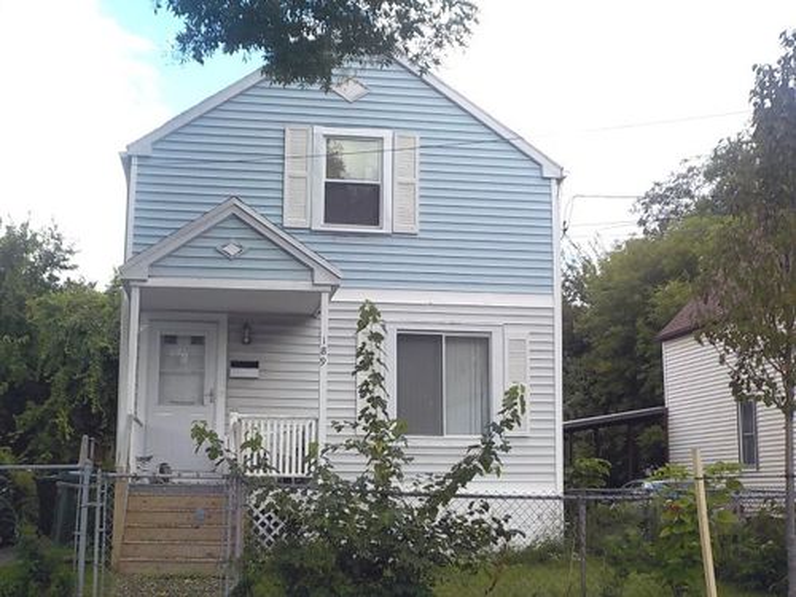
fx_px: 1081
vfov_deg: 30.9
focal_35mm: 47
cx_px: 398
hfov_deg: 40.4
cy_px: 298
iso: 125
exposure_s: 1/500
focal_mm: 6.4
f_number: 4.2
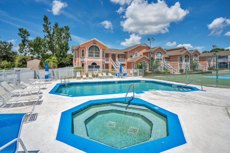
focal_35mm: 16
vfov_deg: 73.8
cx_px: 115
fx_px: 102
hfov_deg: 96.7
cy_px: 76
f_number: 10
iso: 100
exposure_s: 1/400
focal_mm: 16
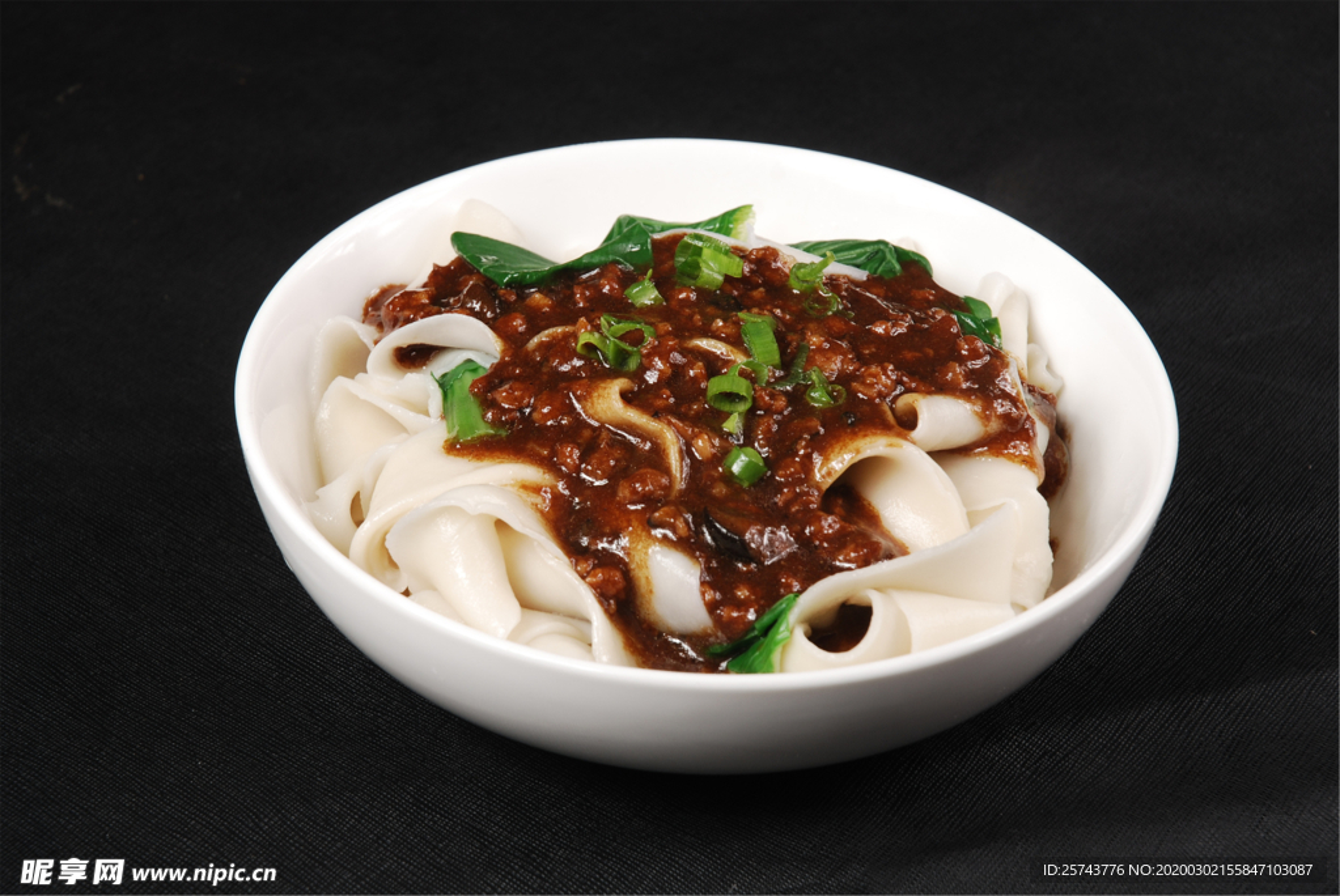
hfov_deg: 19.4
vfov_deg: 13.1
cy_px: 448
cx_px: 670
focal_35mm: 105
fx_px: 3912
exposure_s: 1/125
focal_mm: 70
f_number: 10
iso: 100
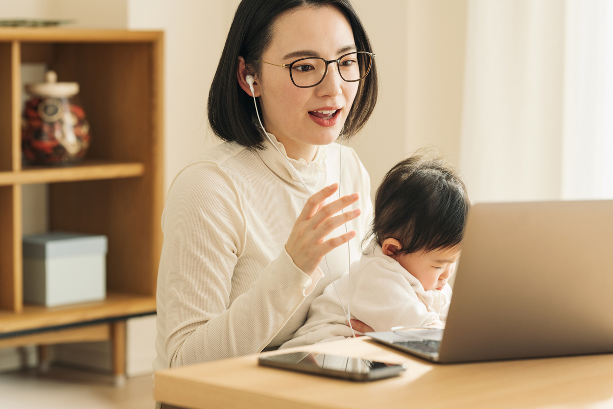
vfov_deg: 13.0
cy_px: 204
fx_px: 1788
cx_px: 306
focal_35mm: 105
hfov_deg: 19.5
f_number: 3.5
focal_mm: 105
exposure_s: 1/200
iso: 250
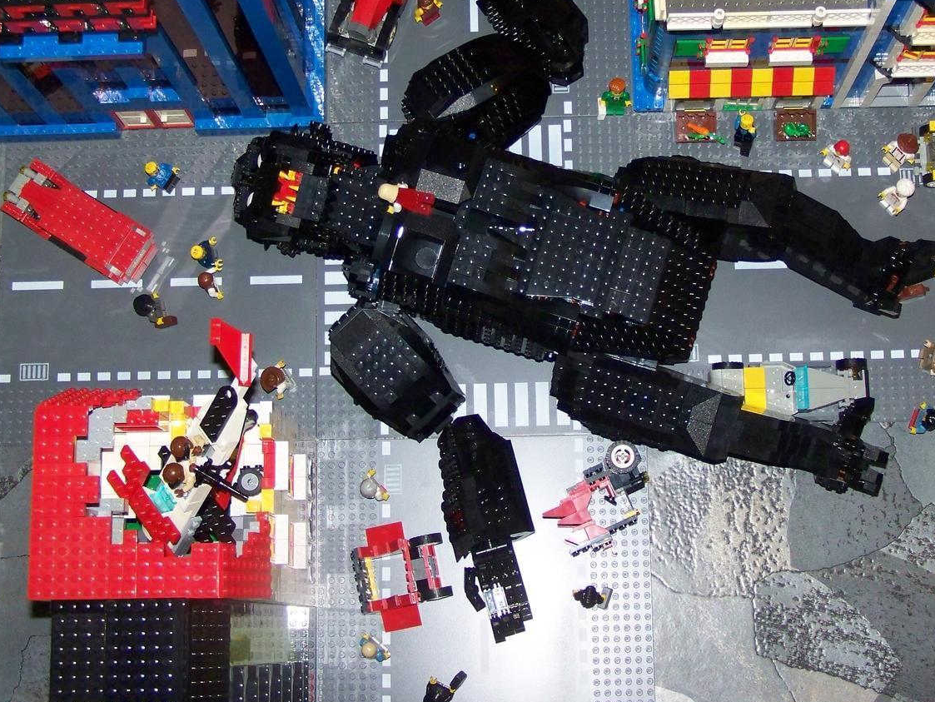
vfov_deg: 21.8
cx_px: 524
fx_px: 1810
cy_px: 228
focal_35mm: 67
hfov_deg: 28.9
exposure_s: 1/30
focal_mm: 8.1
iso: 200
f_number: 2.8
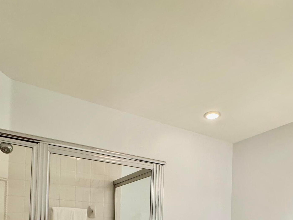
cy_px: 226
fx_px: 246
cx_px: 157
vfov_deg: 41.2
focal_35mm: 29
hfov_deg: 61.6
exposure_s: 1/60
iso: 320
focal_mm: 2.22
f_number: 2.2
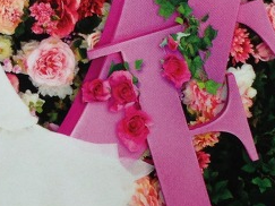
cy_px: 5
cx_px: 75
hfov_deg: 14.2
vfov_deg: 10.6
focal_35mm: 139
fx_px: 1104
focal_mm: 4.13
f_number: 2.4
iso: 50
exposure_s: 1/20
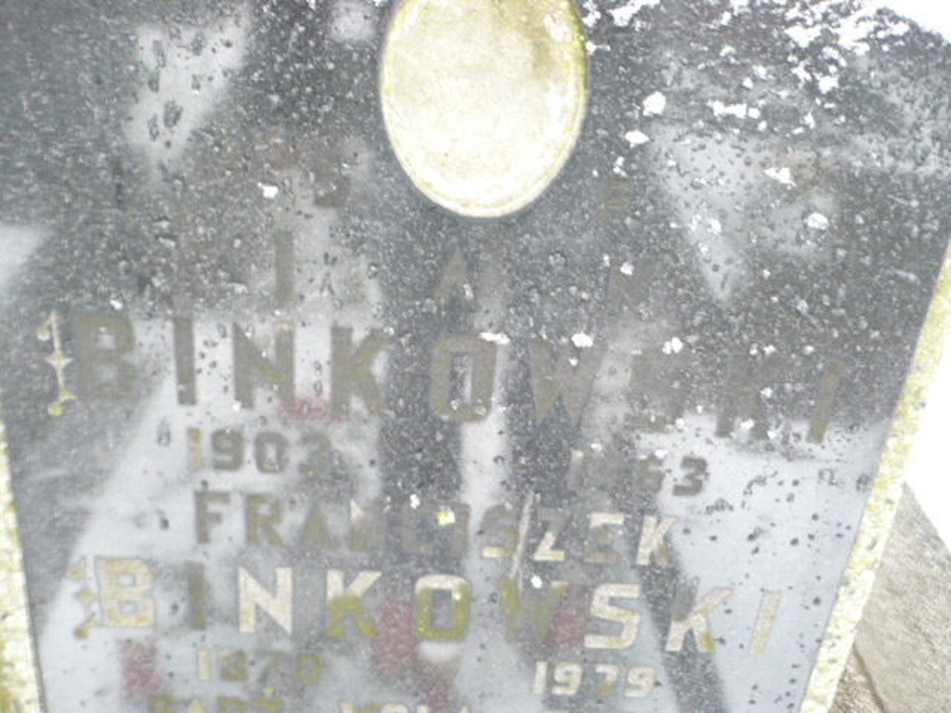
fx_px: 962
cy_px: 356
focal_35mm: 35
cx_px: 476
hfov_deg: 52.6
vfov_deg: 40.7
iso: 200
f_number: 2.8
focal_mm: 5.8
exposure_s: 1/8
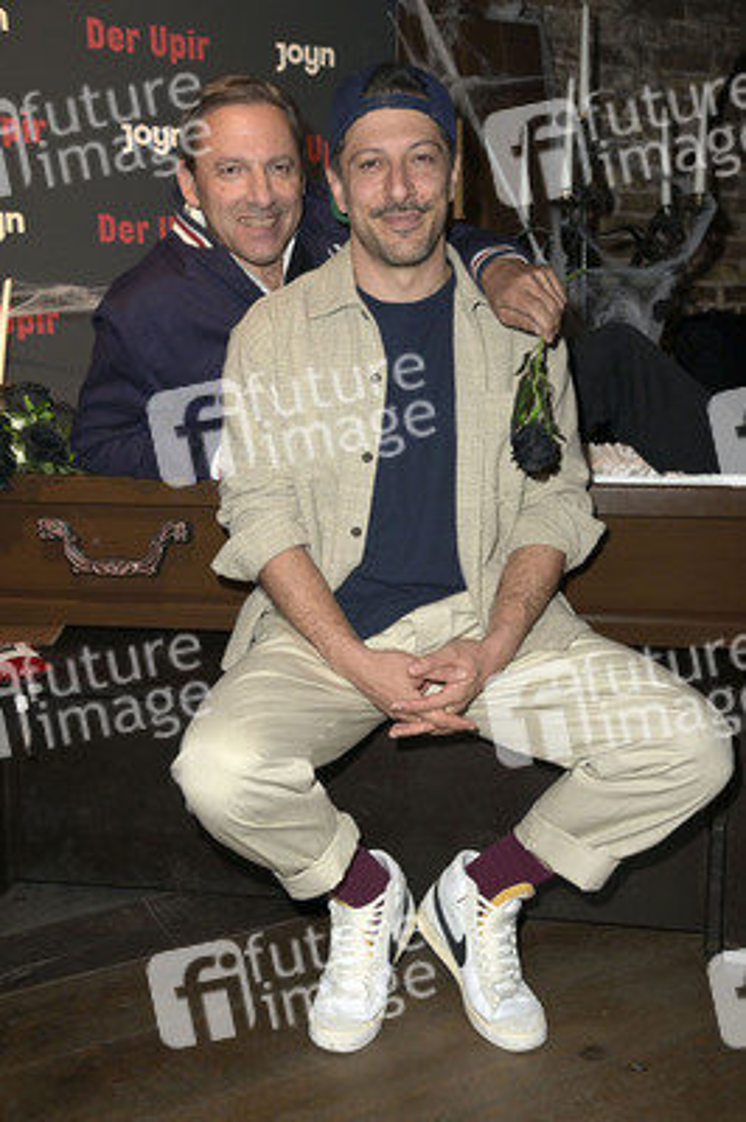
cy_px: 561
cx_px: 373
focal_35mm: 38
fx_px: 1183
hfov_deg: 35.0
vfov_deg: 50.7
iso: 1250
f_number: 5
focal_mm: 38
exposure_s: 1/160
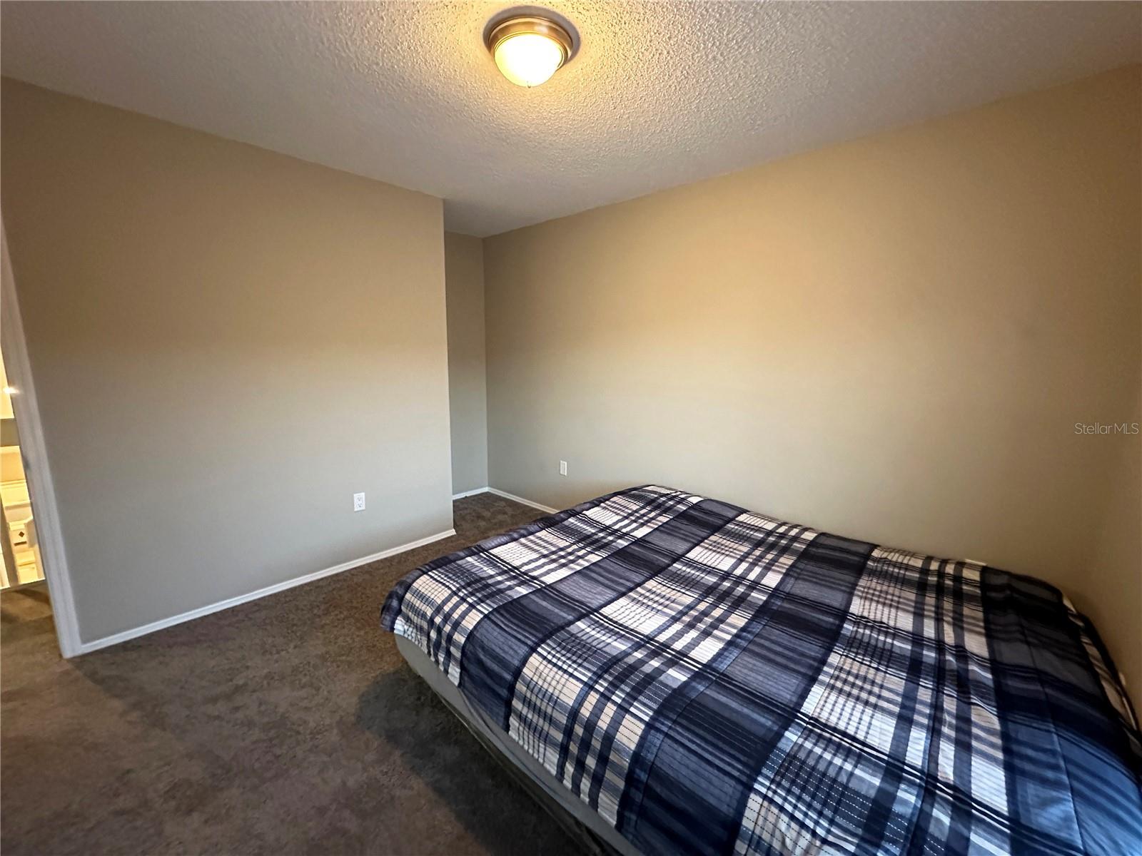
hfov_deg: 102.1
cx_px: 571
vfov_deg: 85.7
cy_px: 428
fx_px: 462
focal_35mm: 14
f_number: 2.2
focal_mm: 2.22
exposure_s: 1/60
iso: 1250
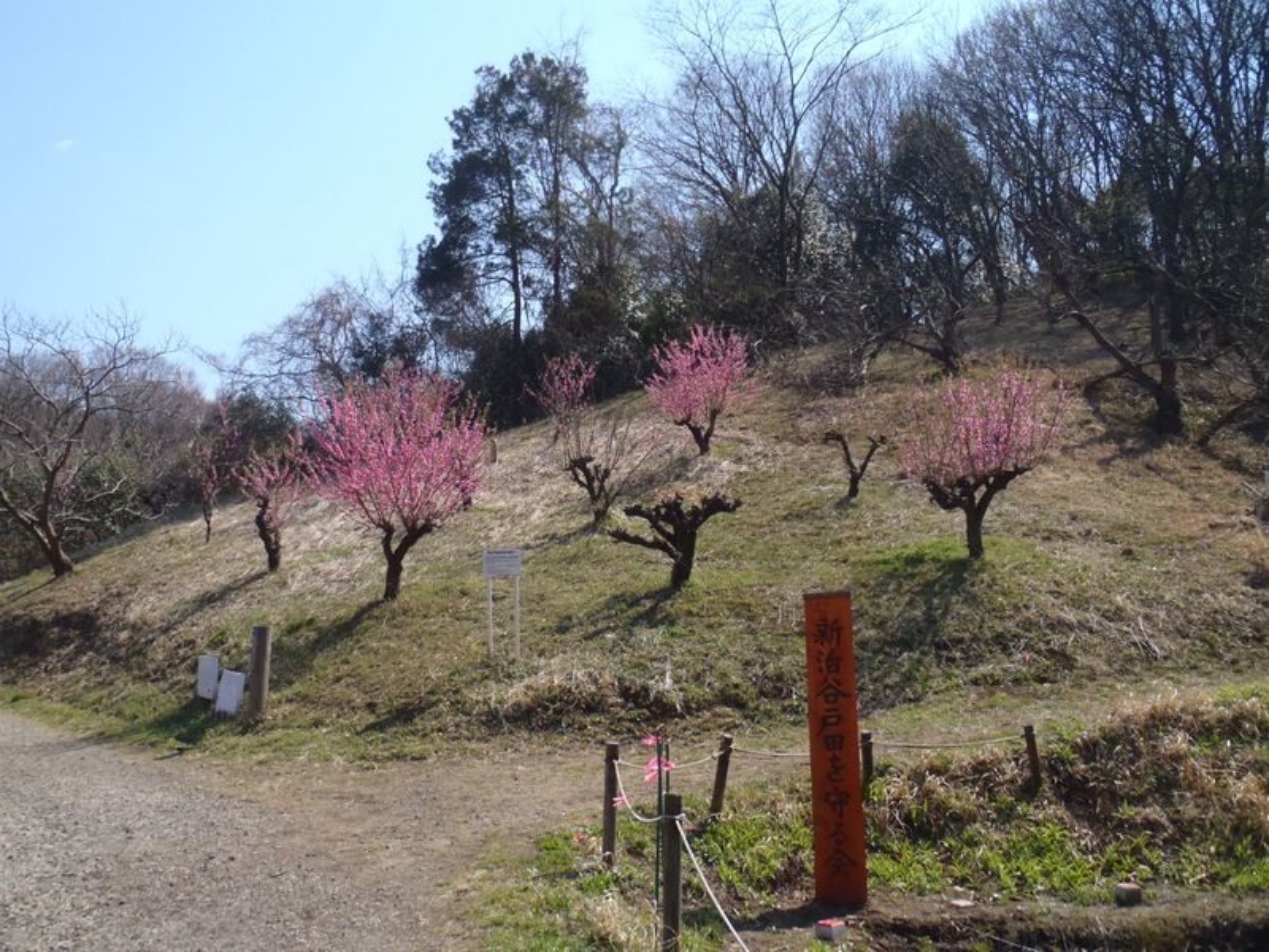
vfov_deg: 44.2
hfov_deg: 56.8
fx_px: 1173
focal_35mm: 32
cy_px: 476
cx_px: 634
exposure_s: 1/80
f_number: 11
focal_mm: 5.72
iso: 100
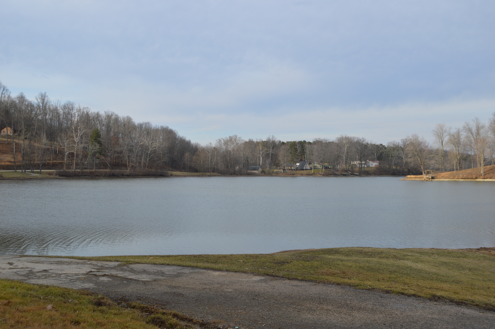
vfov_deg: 31.8
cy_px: 164
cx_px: 248
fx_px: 577
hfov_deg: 46.4
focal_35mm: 42
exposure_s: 1/200
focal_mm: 28
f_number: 7.1
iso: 100
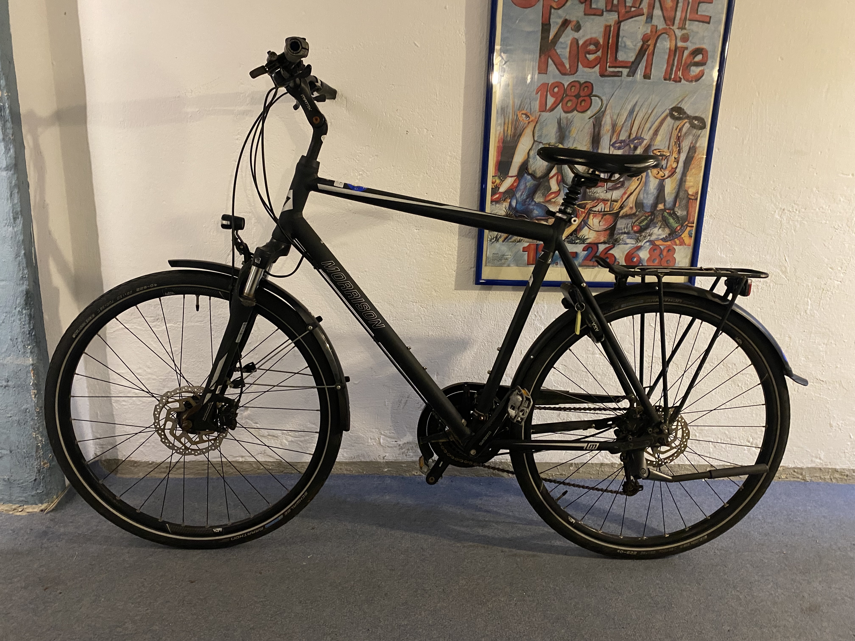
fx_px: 642
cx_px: 428
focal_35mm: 26
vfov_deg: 53.1
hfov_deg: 67.3
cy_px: 320
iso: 500
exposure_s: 1/25
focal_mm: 4.25
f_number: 1.8
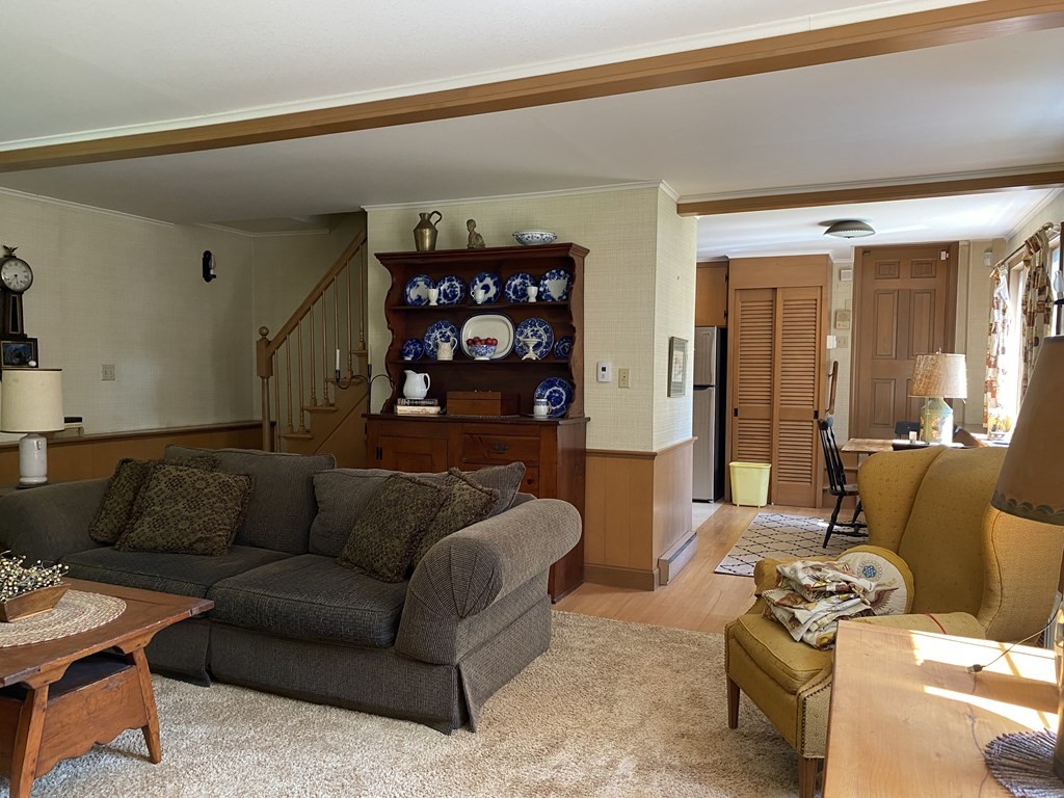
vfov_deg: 53.1
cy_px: 399
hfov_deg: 67.3
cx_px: 532
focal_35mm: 26
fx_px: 799
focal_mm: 4.25
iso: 160
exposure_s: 1/60
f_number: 1.8
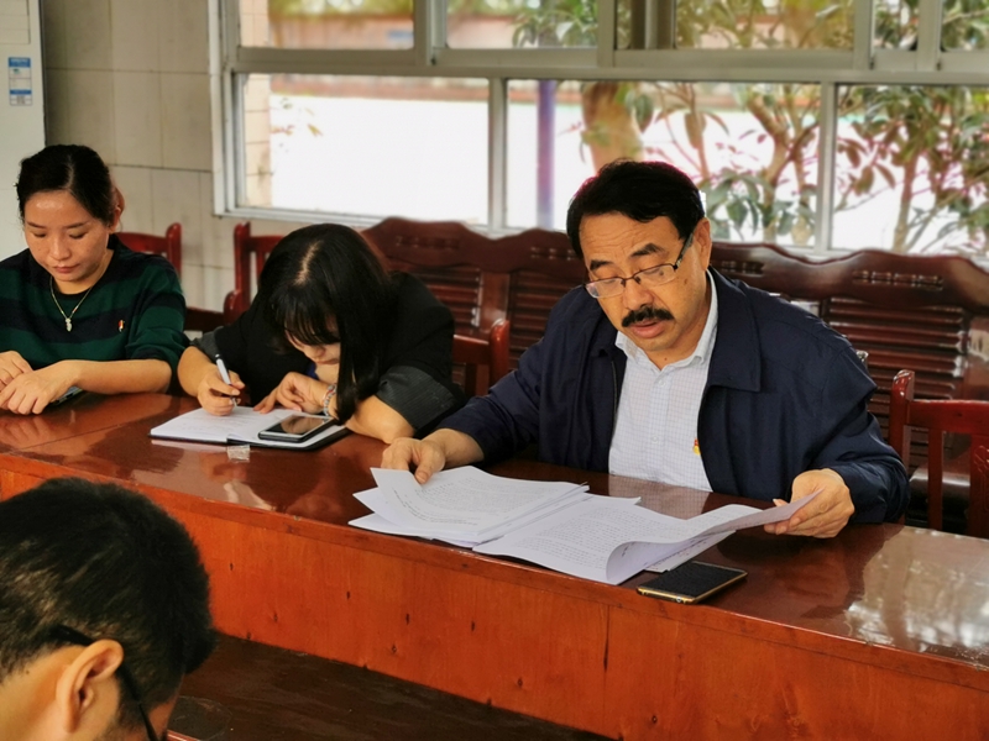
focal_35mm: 57
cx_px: 494
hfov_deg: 33.8
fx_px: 1629
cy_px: 370
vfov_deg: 25.7
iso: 50
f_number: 1.8
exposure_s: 1/123
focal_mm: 5.58
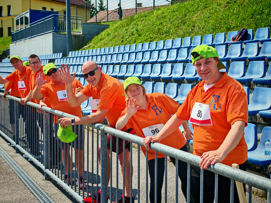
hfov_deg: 38.9
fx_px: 384
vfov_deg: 29.7
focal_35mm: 49
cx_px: 135
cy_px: 101
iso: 50
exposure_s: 1/2900
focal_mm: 6.83
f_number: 2
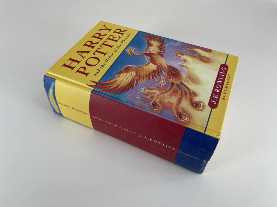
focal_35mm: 26
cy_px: 104
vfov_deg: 53.1
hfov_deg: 67.3
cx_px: 138
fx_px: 208
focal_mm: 4.2
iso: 40
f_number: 1.6
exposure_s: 1/121
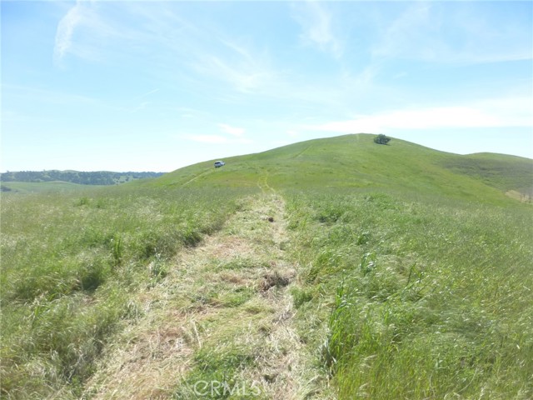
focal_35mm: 24
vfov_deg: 56.8
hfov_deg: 71.6
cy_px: 200
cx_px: 266
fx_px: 370
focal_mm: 4.3
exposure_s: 1/640
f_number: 4
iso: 100
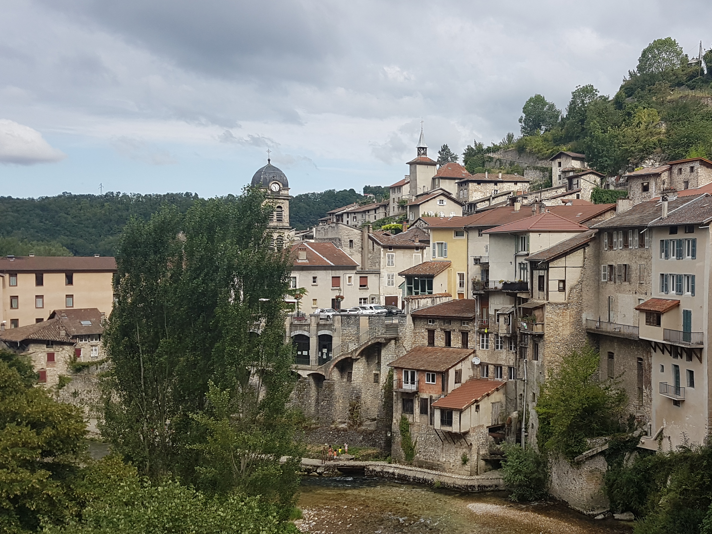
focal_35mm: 39
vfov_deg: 36.8
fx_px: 802
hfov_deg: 47.1
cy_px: 278
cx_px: 473
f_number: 1.7
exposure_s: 1/1392
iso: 40
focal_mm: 4.2
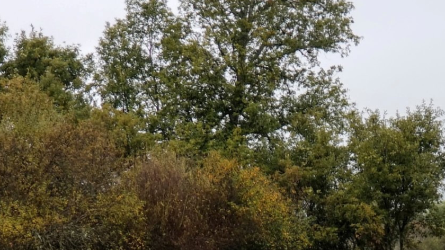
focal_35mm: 136
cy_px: 379
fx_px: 1604
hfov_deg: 15.6
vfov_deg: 8.7
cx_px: 399
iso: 25
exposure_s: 1/61
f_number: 2.4
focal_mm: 6
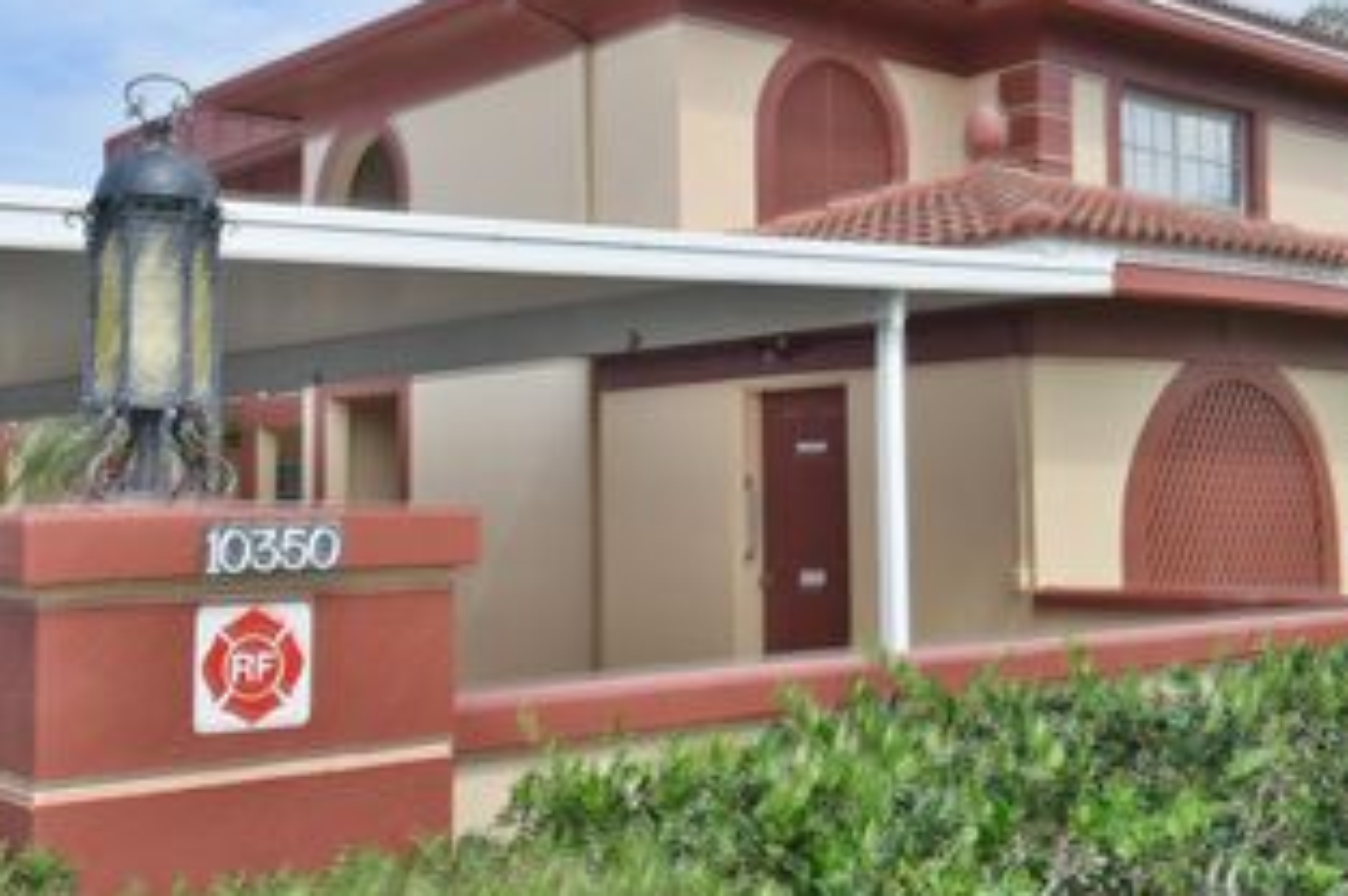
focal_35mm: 48
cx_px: 767
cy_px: 347
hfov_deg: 41.1
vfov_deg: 27.9
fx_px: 1795
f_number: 9
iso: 400
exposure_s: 1/400
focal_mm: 20
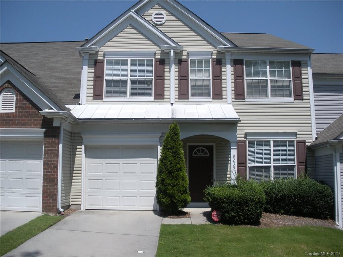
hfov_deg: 51.4
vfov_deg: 39.7
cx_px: 172
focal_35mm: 36
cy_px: 128
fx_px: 357
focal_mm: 6.3
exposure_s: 1/958
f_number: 3.5
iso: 64
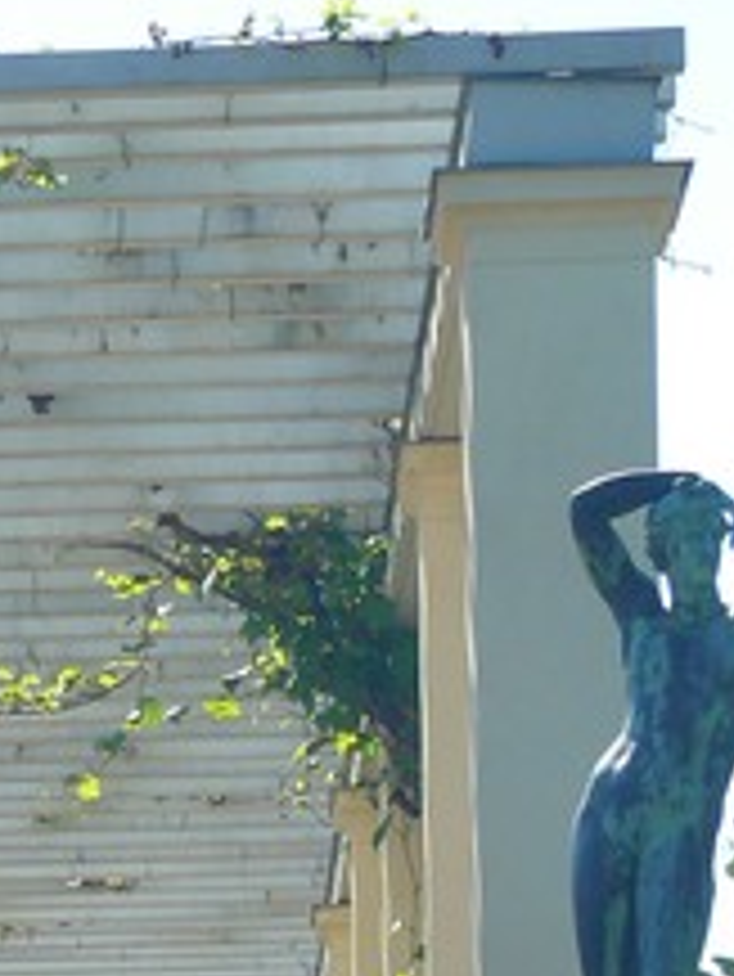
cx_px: -194
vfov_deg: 8.7
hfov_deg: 6.8
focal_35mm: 218
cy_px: 1678
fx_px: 6157
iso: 100
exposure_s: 1/160
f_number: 4
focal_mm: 13.4
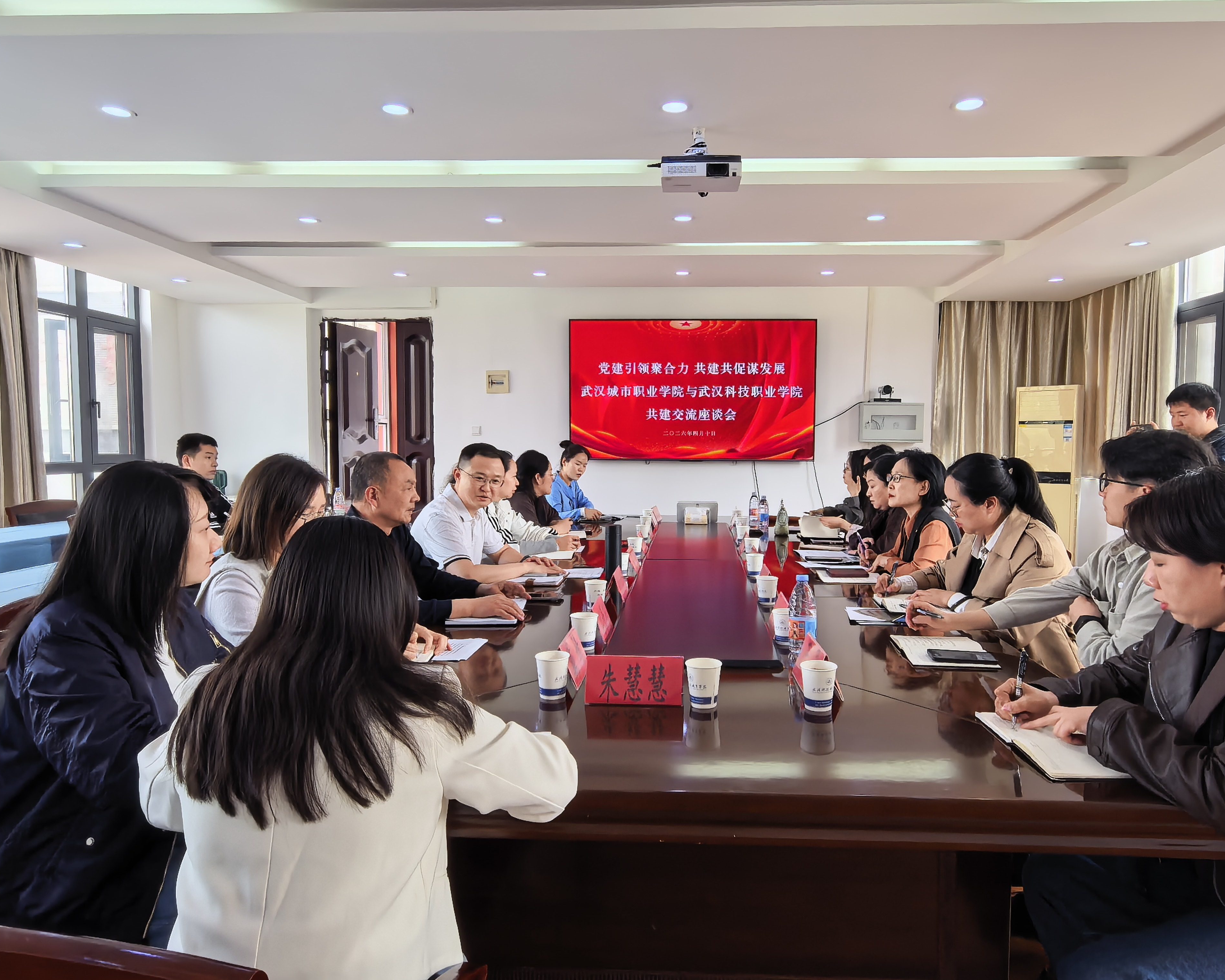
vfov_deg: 63.1
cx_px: 653
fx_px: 798
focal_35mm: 22
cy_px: 488
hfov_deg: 74.9
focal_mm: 1.95
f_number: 2.2
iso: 160
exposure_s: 1/100
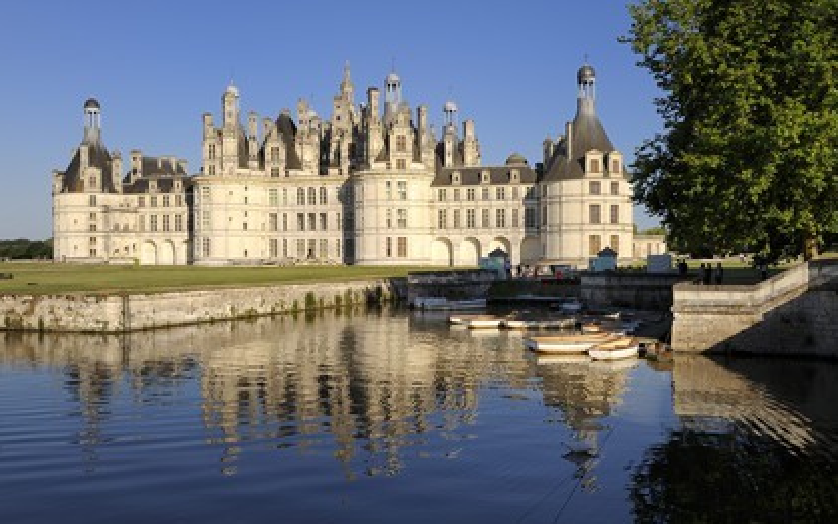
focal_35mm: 39
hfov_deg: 50.4
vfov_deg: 32.8
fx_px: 891
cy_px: 261
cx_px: 418
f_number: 16
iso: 200
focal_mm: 38
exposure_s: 1/160
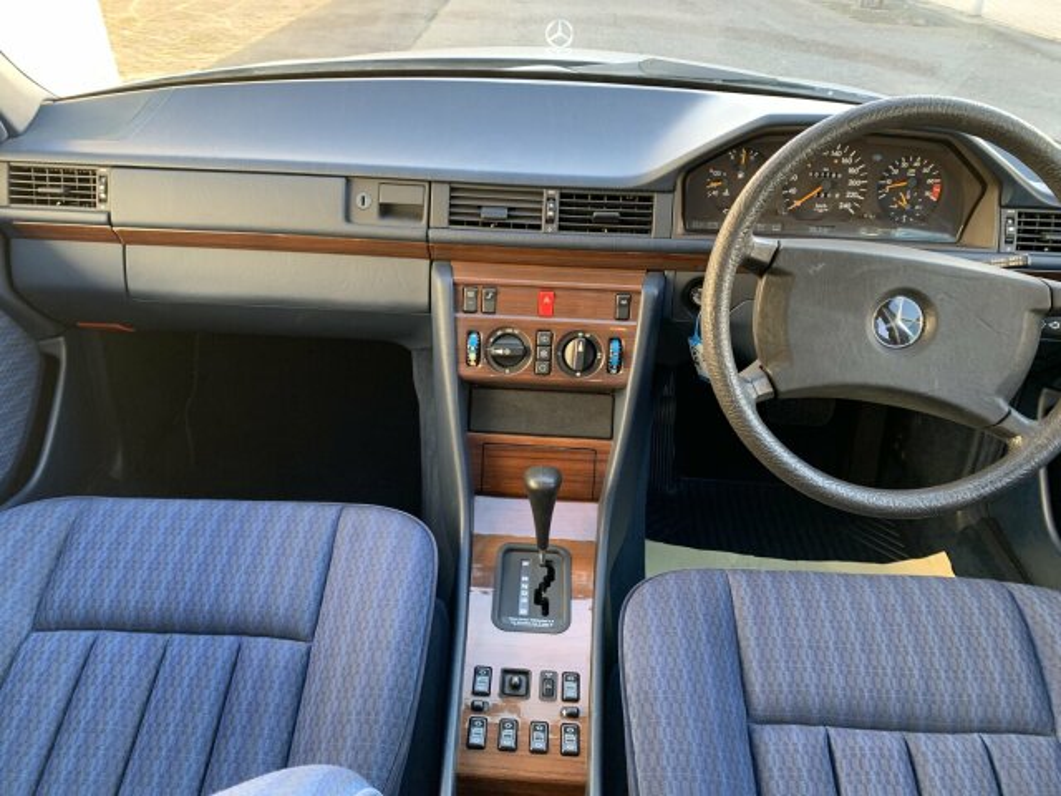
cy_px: 398
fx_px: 797
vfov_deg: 53.1
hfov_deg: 67.3
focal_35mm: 26
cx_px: 530
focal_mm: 4.25
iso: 100
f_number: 1.8
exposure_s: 1/62
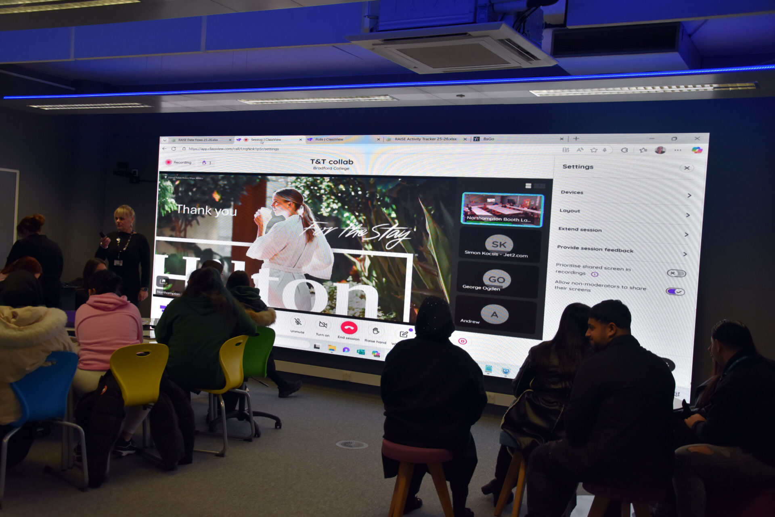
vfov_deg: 35.5
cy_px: 258
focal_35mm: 38
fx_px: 807
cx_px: 388
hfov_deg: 51.3
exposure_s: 1/100
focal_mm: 25
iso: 800
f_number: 5
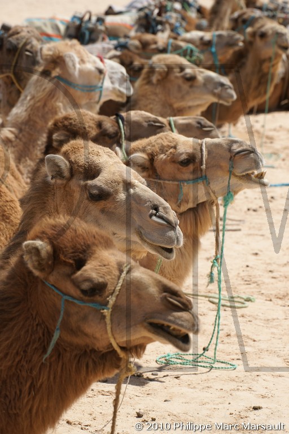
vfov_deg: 10.3
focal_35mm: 200
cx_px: 144
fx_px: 2408
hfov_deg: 6.9
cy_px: 217
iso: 100
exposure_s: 1/250
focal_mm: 200
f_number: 10
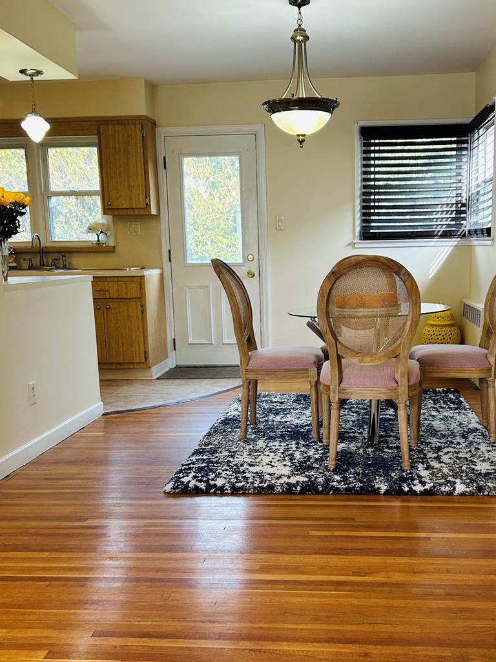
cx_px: 294
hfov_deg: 36.7
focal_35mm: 39
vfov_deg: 47.7
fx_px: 745
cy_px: 383
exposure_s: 1/120
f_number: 1.5
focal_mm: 5.7
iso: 64
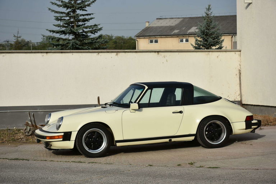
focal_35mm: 105
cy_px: 92
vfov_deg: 13.0
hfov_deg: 19.5
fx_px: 805
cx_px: 138
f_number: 8
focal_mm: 70
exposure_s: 1/500
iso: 125
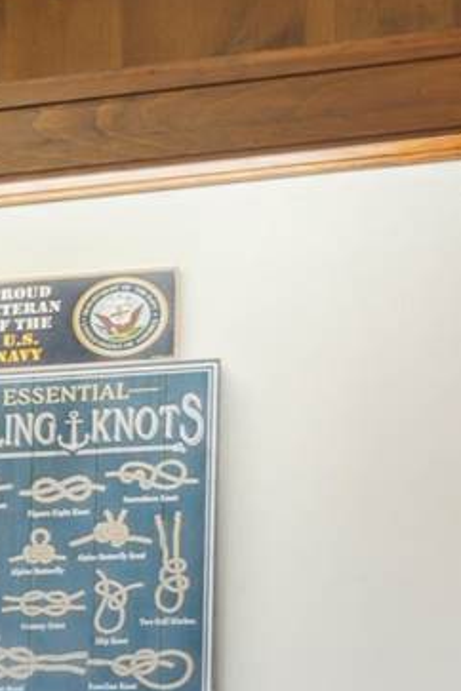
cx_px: -1537
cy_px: 891
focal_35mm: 144
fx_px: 2766
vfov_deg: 13.7
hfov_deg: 6.8
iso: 100
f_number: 9
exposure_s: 2
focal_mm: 17
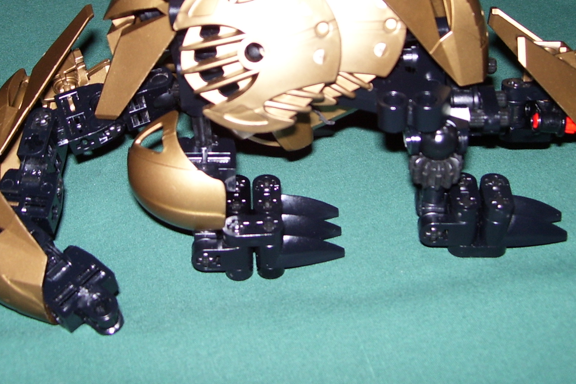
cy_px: 94
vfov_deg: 24.4
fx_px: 880
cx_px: 248
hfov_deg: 36.2
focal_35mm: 55
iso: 80
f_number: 2.7
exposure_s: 1/60
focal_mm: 6
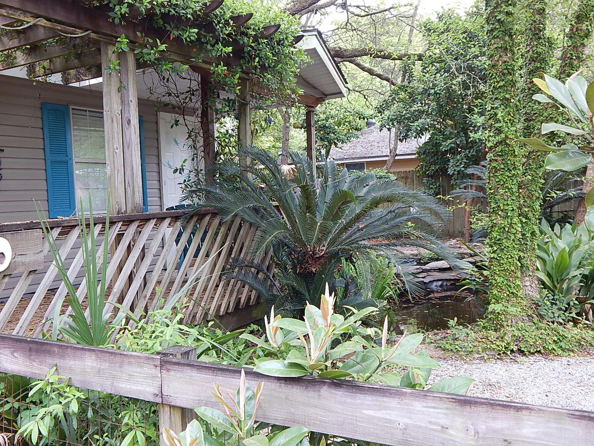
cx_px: 297
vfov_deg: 41.8
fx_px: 583
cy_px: 223
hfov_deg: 54.0
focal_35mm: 34
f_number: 3.3
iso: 125
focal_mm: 6.1
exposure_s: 1/50
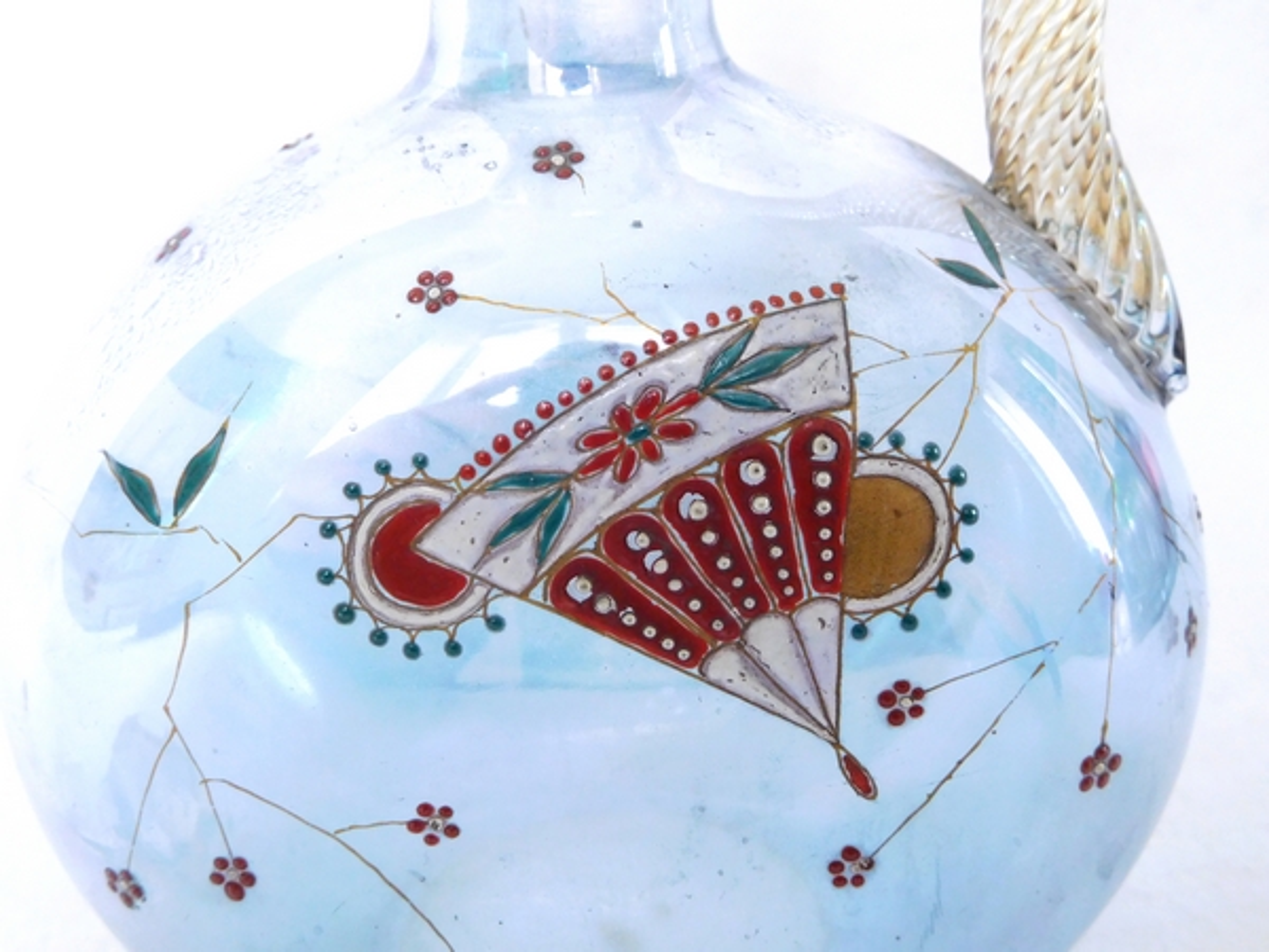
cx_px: 634
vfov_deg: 40.7
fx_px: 1283
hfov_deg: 52.6
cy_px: 476
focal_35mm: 35
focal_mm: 6.2
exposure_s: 1/10
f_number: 3.8
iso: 400
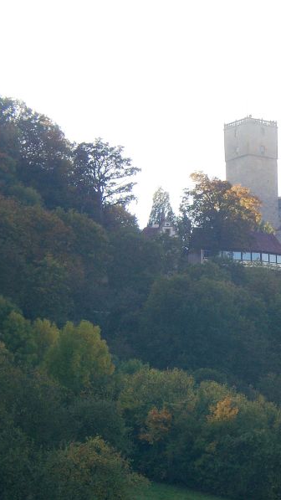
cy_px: 250
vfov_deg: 14.7
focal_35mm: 146
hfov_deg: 8.3
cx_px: 294
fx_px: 1933
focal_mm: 20.74
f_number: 4
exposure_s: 1/305
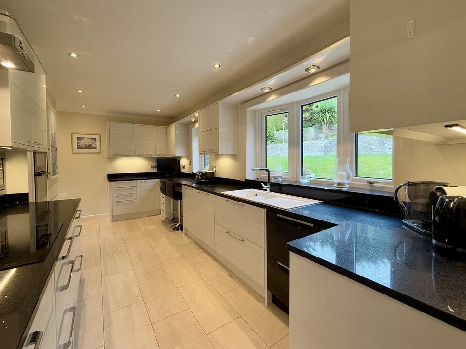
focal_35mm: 15
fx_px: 202
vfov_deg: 81.7
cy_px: 166
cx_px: 222
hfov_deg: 98.1
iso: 125
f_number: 2.2
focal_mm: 2.22
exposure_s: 1/100
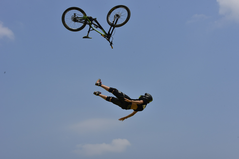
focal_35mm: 70
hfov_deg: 28.8
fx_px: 465
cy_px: 80
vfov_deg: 19.5
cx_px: 120
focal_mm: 70
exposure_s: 1/640
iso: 320
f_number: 14
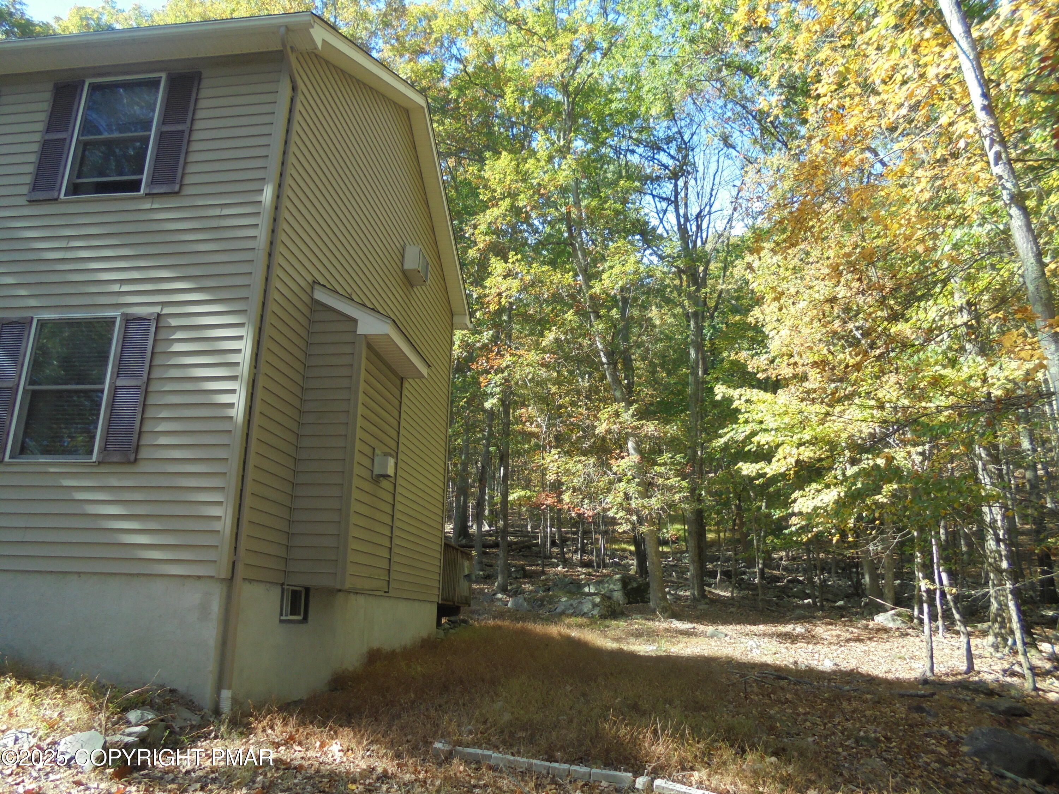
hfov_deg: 67.3
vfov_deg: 53.1
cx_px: 530
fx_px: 795
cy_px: 397
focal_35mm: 26
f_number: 3.5
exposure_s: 1/160
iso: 100
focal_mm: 4.6
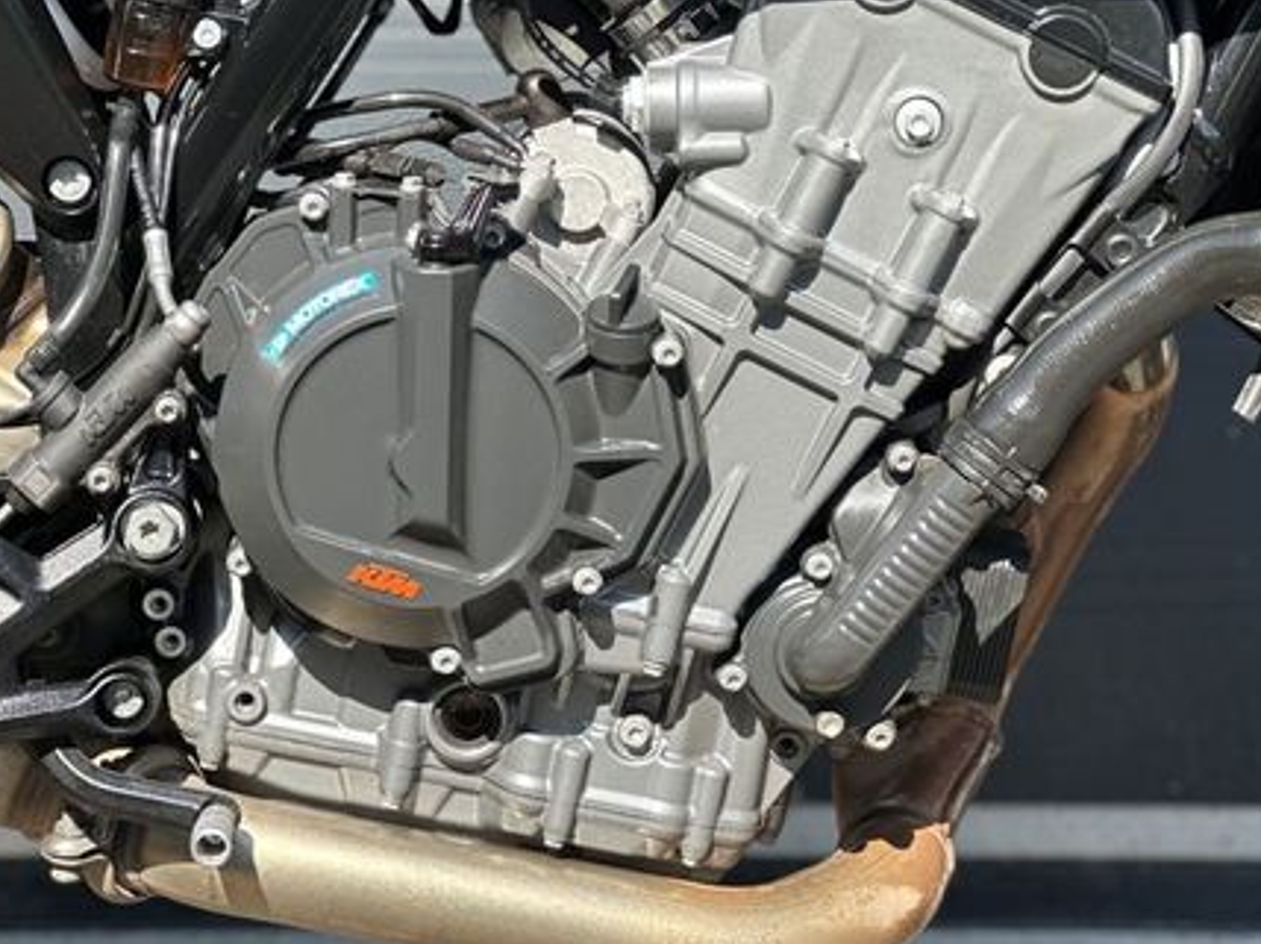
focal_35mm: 115
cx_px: 620
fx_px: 4186
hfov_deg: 17.1
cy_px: 391
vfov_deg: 12.9
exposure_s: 1/151
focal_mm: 9
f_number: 2.8
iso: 20
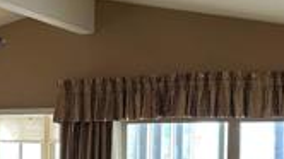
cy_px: 173
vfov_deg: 11.8
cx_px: 10
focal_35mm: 101
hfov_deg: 20.6
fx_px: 760
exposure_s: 1/60
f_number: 1.78
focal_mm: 6.86
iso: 125
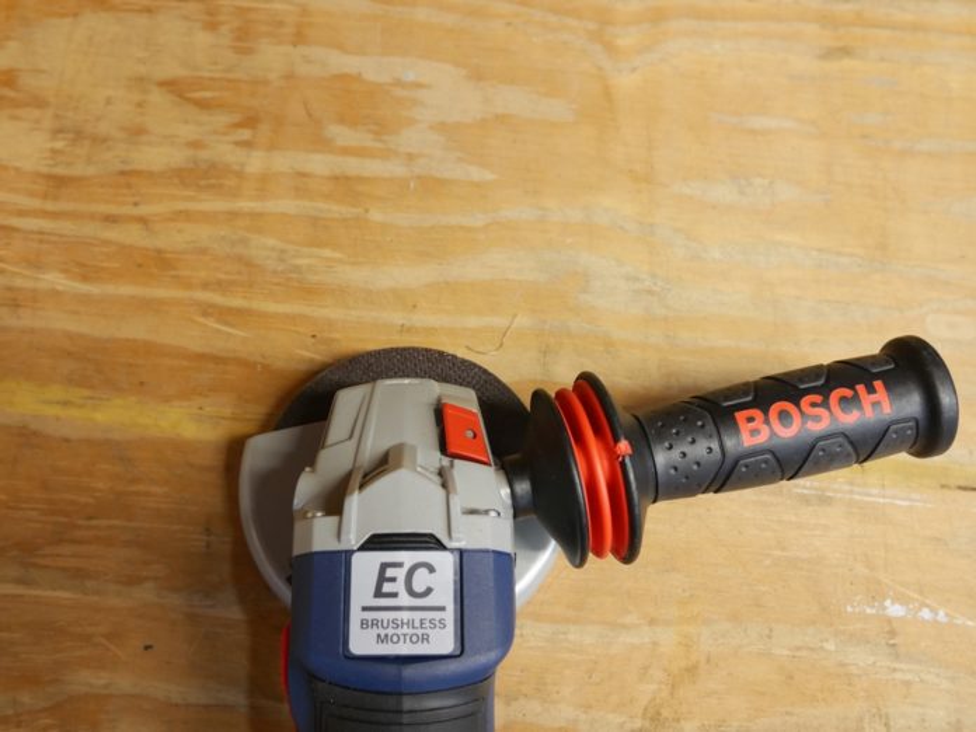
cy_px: 366
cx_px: 488
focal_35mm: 40
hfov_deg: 46.8
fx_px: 1128
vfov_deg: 36.0
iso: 1250
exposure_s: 1/60
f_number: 4.5
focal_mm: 20
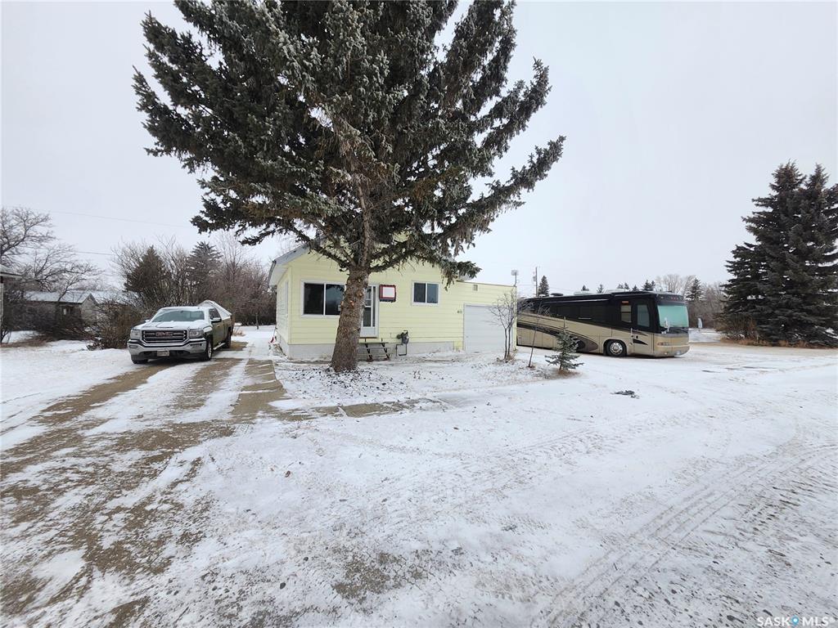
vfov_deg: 89.9
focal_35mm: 13
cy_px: 314
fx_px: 315
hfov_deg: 106.2
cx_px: 419
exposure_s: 1/1584
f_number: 2.2
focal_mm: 1.74
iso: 40
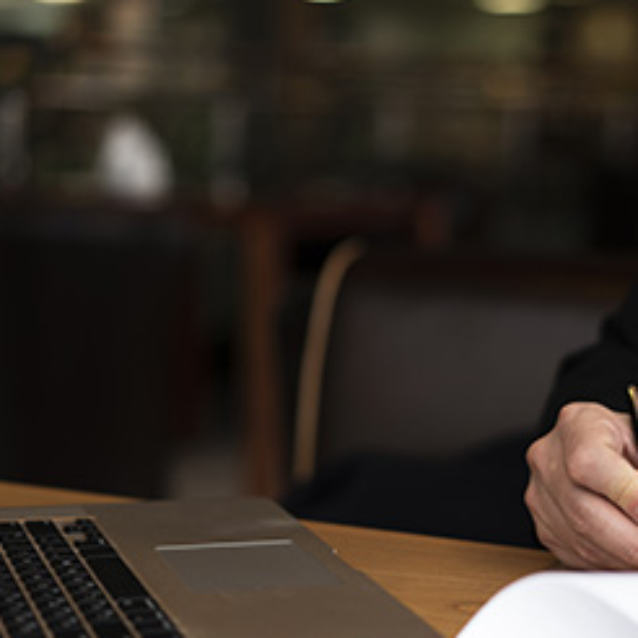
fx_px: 1981
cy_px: 424
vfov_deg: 18.2
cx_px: 506
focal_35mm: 95
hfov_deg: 18.1
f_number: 2
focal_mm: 55
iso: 250
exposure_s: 1/100
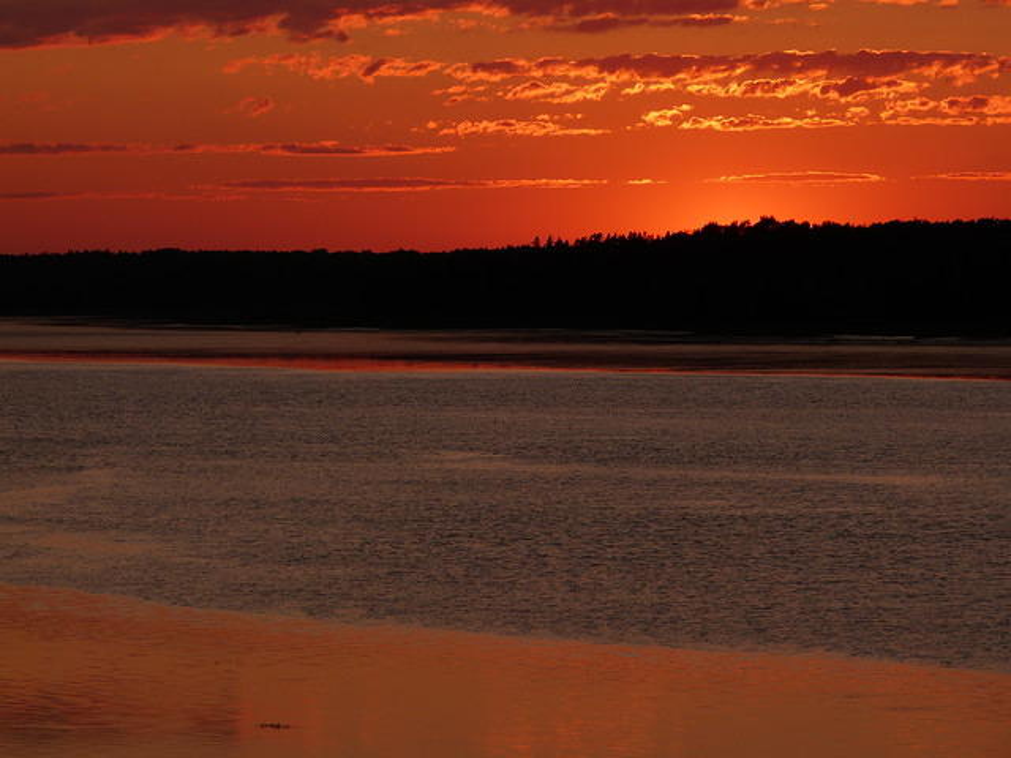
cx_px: 506
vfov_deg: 7.0
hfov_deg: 9.3
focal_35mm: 213
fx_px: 6221
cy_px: 379
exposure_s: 1/400
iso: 100
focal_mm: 37.8
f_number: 5.6
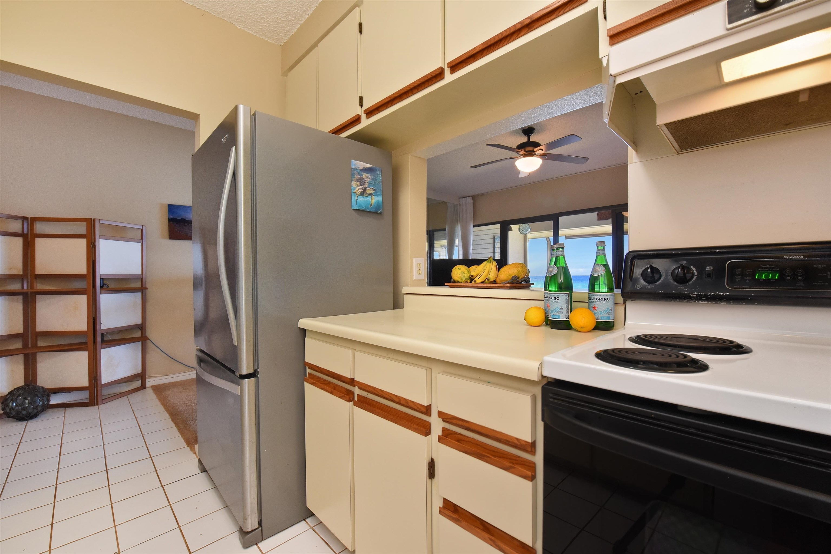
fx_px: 323
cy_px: 277
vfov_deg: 81.2
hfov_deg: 104.3
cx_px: 416
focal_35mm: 14
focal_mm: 14
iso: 80
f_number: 13
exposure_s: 1/60
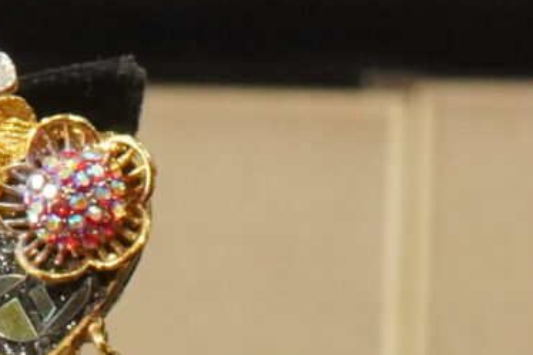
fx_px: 4558
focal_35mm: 308
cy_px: 698
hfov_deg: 6.7
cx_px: 550
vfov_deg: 4.4
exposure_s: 1/80
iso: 2000
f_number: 8
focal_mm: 30
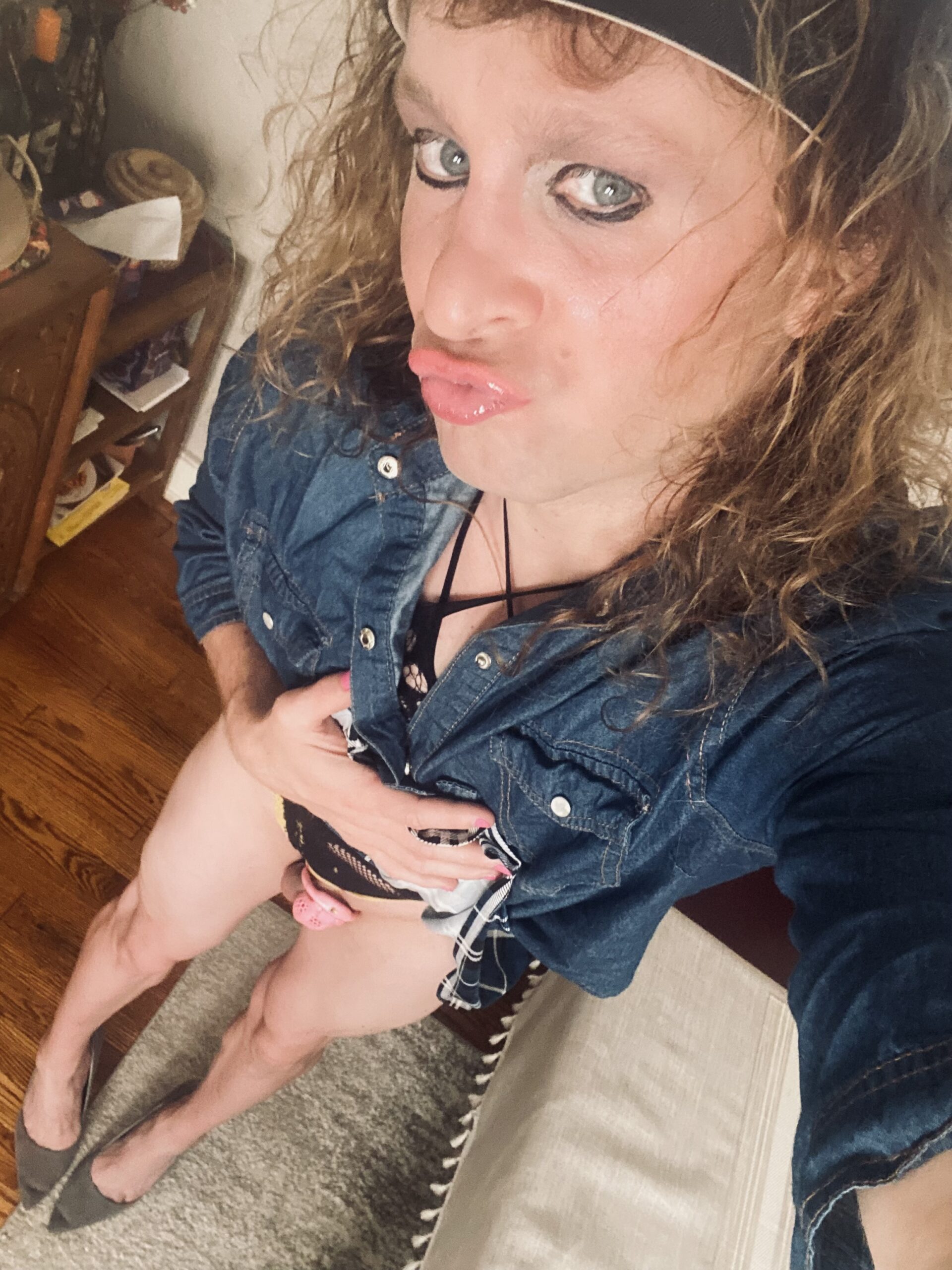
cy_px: 635
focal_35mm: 30
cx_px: 476
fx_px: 1100
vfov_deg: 60.0
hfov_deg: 46.8
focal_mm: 2.71
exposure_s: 1/40
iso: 320
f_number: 2.2
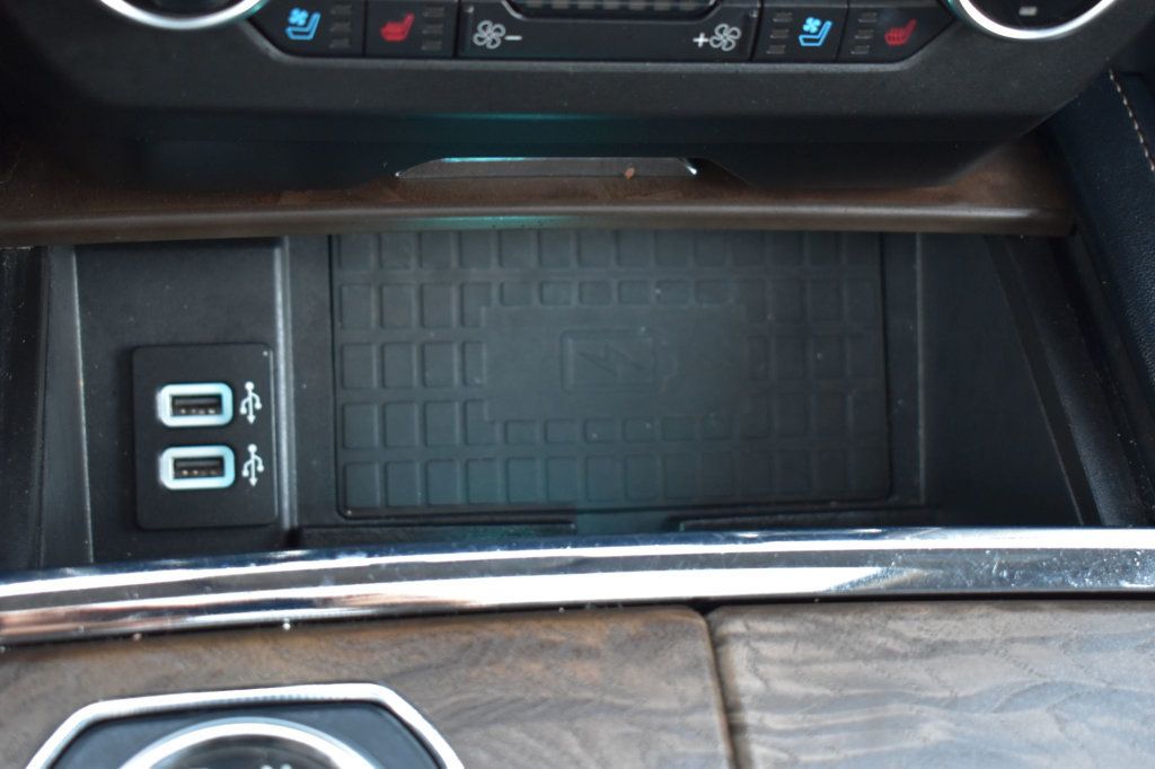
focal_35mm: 57
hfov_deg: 35.1
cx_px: 578
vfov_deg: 23.8
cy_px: 384
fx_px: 1828
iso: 1600
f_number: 5
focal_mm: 38
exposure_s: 1/15
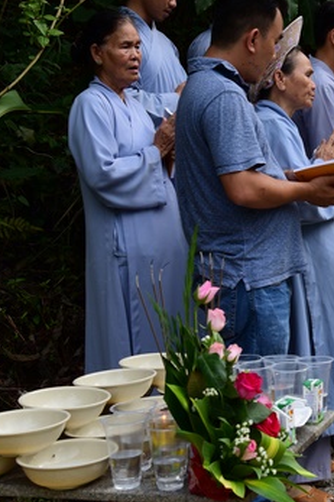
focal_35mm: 75
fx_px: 1045
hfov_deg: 17.7
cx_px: 334
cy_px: 213
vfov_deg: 27.0
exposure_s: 1/125
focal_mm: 40
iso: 200
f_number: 8
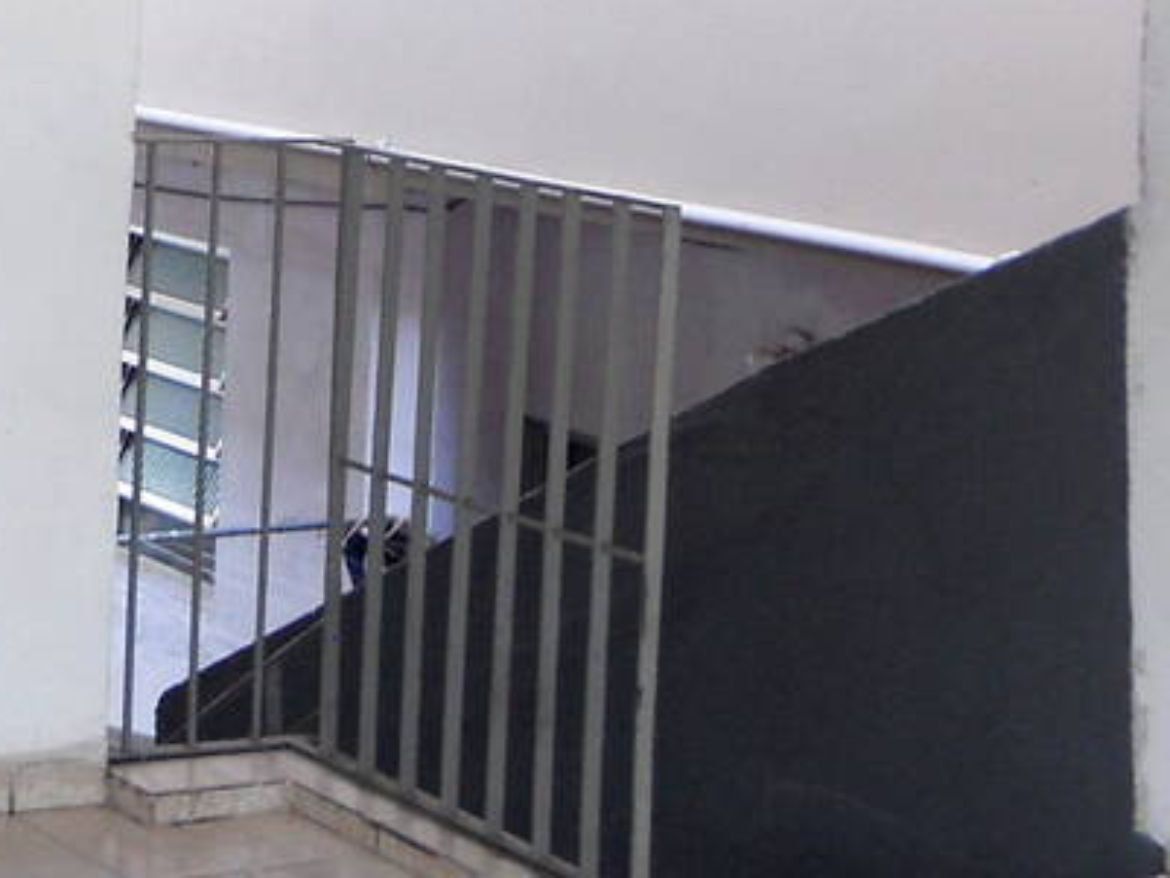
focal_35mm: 97
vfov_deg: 14.8
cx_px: -601
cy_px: -160
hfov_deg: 18.0
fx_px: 3280
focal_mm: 4.9
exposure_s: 1/80
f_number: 3.2
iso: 80
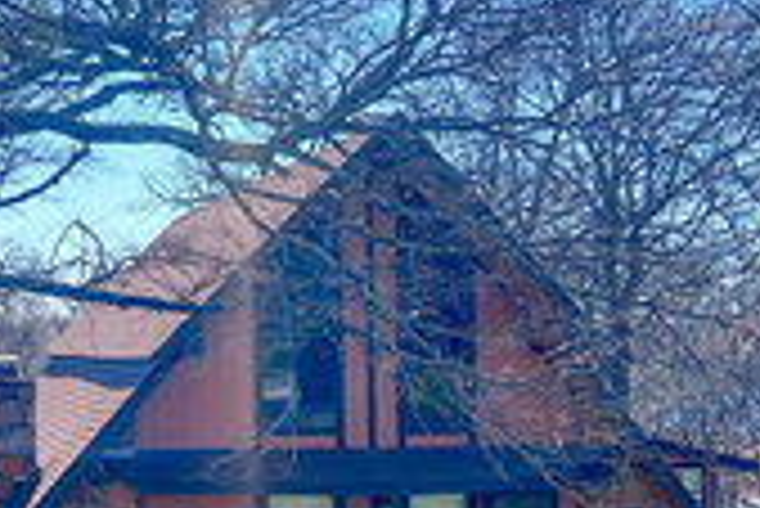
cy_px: 346
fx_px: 1733
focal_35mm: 82
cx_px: -4
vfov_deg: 16.6
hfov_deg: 23.7
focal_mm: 5.7
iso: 50
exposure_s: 1/2500
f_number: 1.5
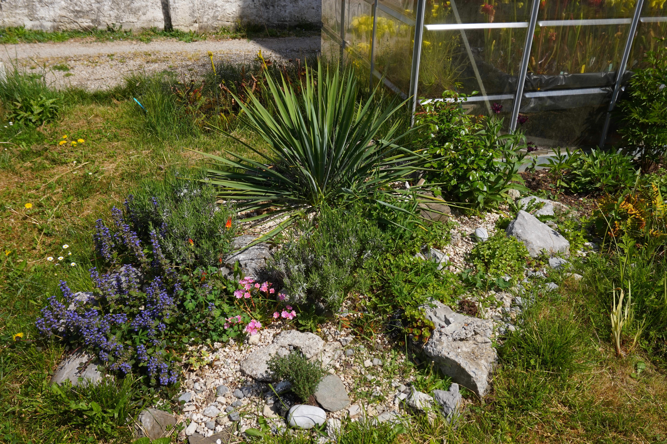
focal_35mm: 32
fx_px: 583
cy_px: 222
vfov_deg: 41.7
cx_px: 334
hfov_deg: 59.5
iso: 100
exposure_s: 1/320
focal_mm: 21
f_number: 9
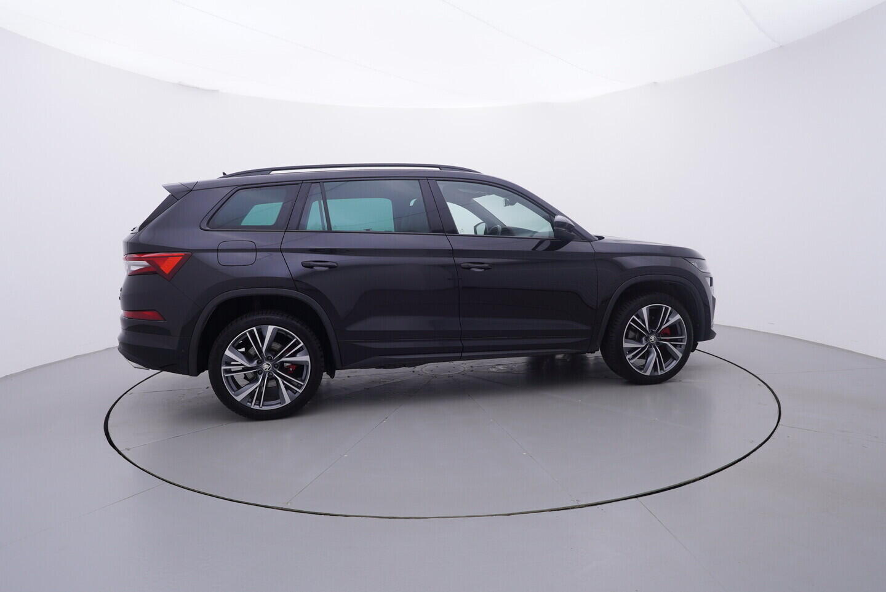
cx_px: 443
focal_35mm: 22
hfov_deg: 77.3
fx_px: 554
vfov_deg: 56.2
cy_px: 296
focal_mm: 15
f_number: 5
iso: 200
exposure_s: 1/80
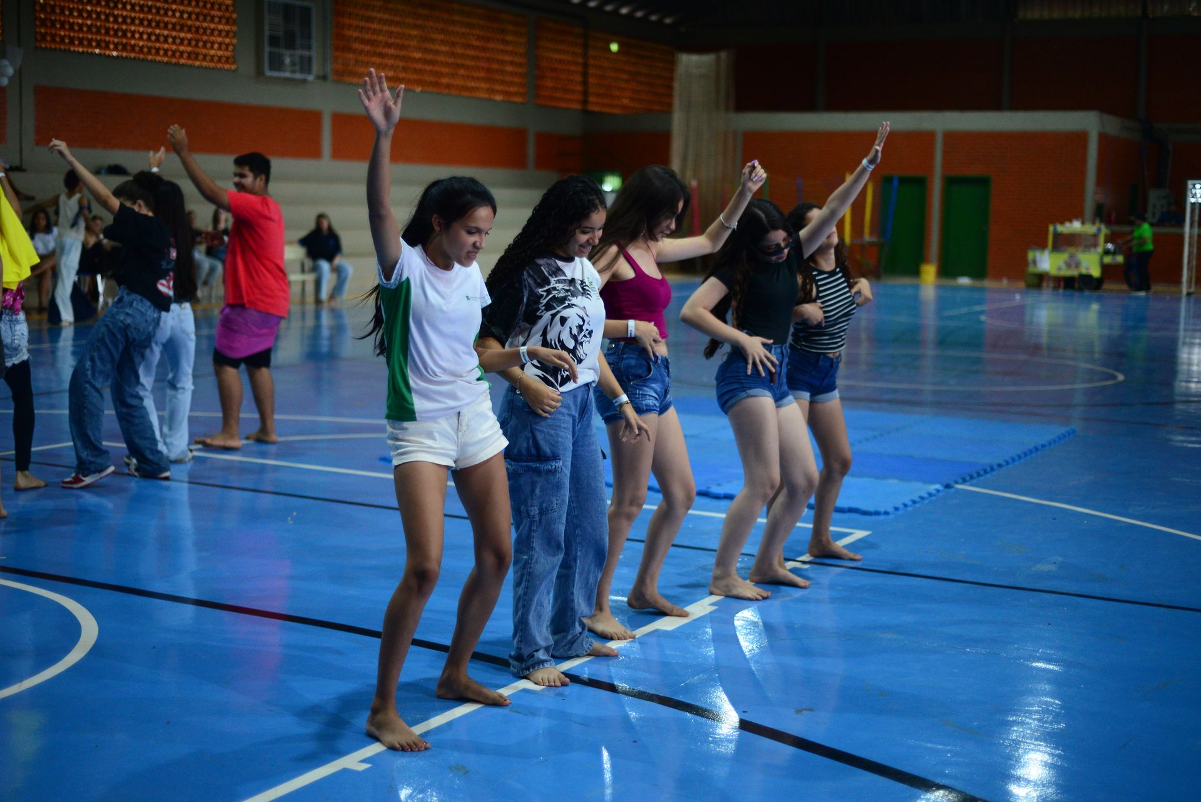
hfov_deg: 39.6
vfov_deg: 27.0
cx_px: 600
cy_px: 401
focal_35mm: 50
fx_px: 1669
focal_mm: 50
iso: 2500
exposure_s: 1/500
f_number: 1.8
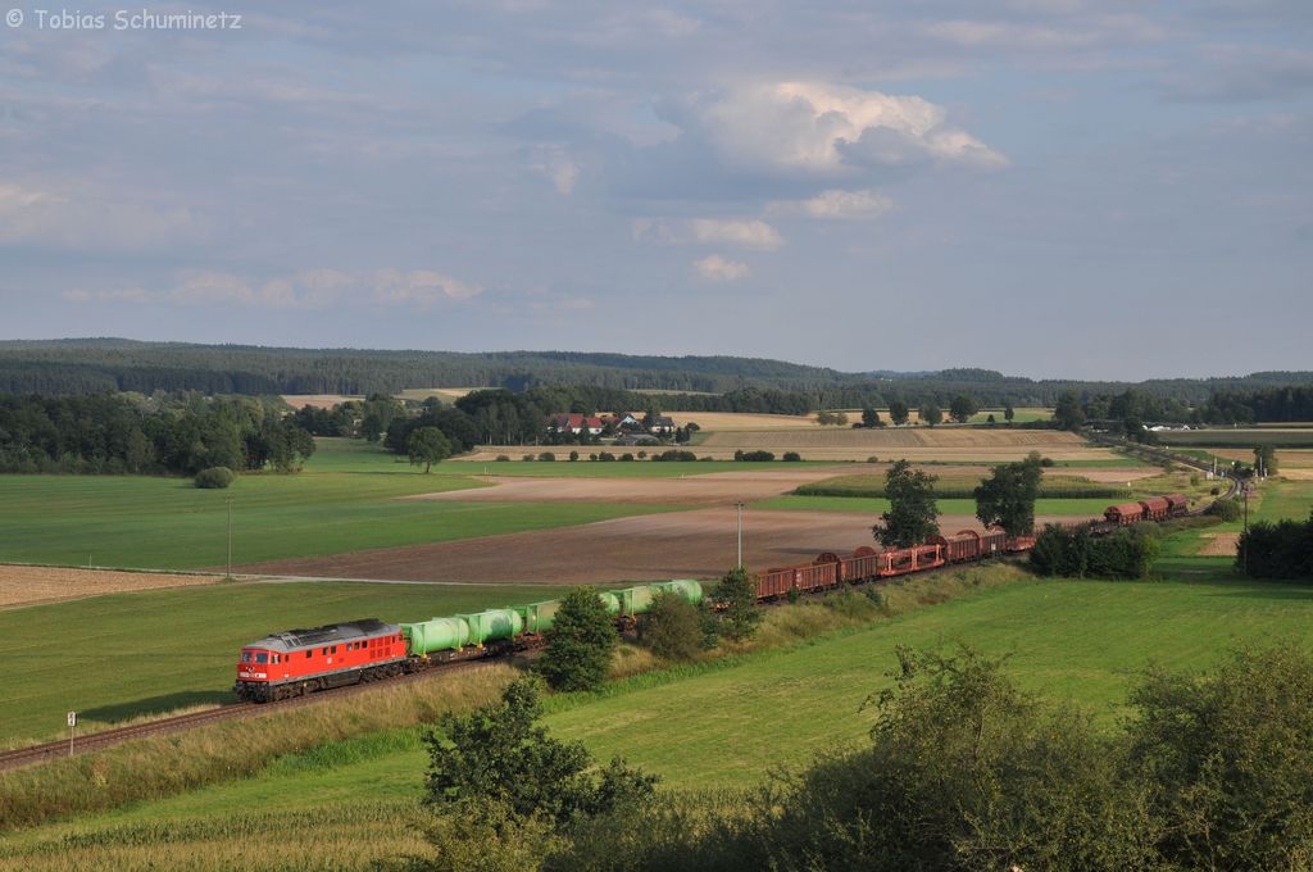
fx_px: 2459
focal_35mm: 68
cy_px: 436
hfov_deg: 29.9
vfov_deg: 20.1
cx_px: 656
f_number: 9
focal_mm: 45
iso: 250
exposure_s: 1/500
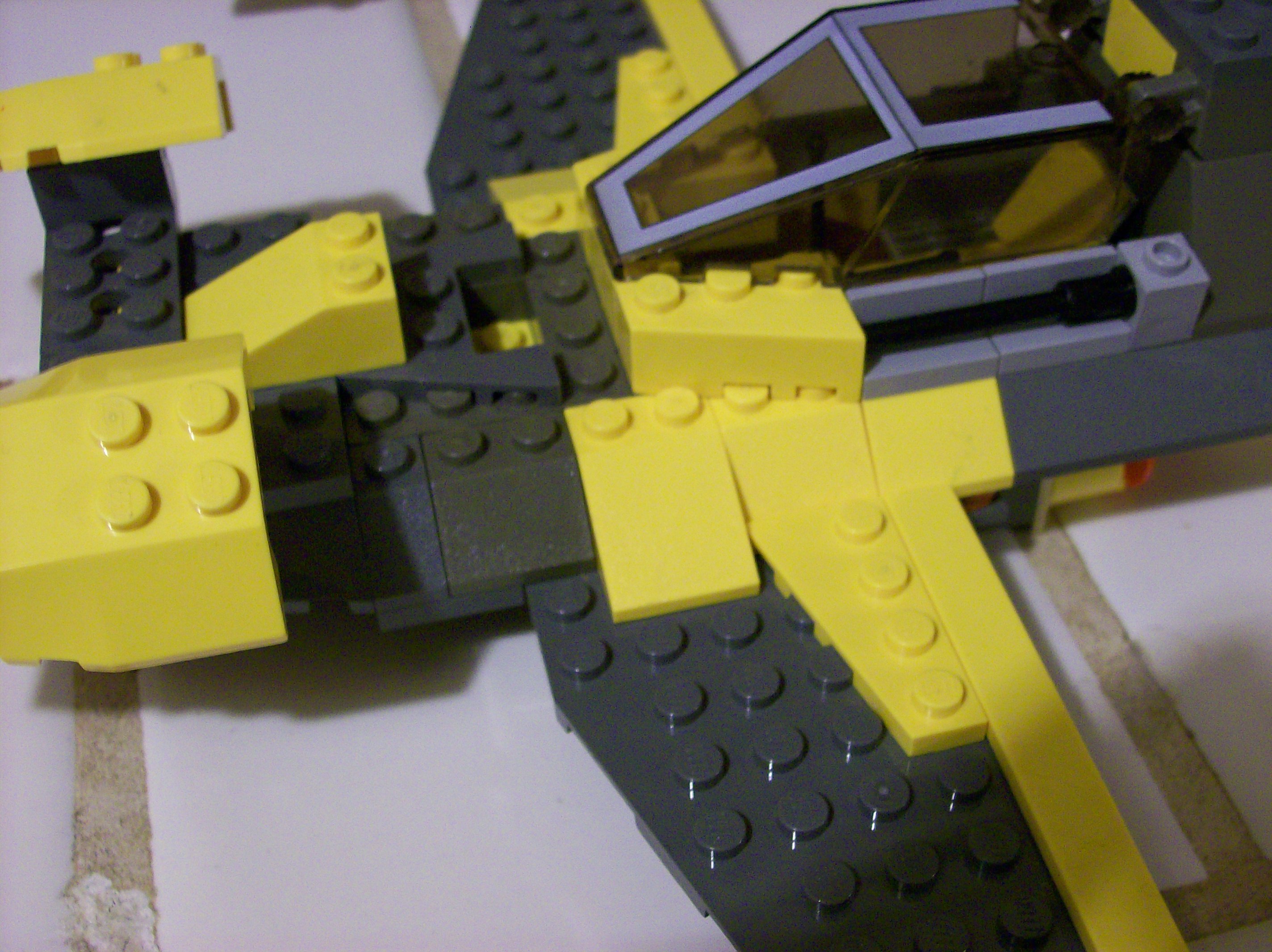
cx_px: 636
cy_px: 476
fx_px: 1652
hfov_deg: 42.1
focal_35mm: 45
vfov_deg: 32.1
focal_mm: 7.6
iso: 160
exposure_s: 1/9.32
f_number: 3
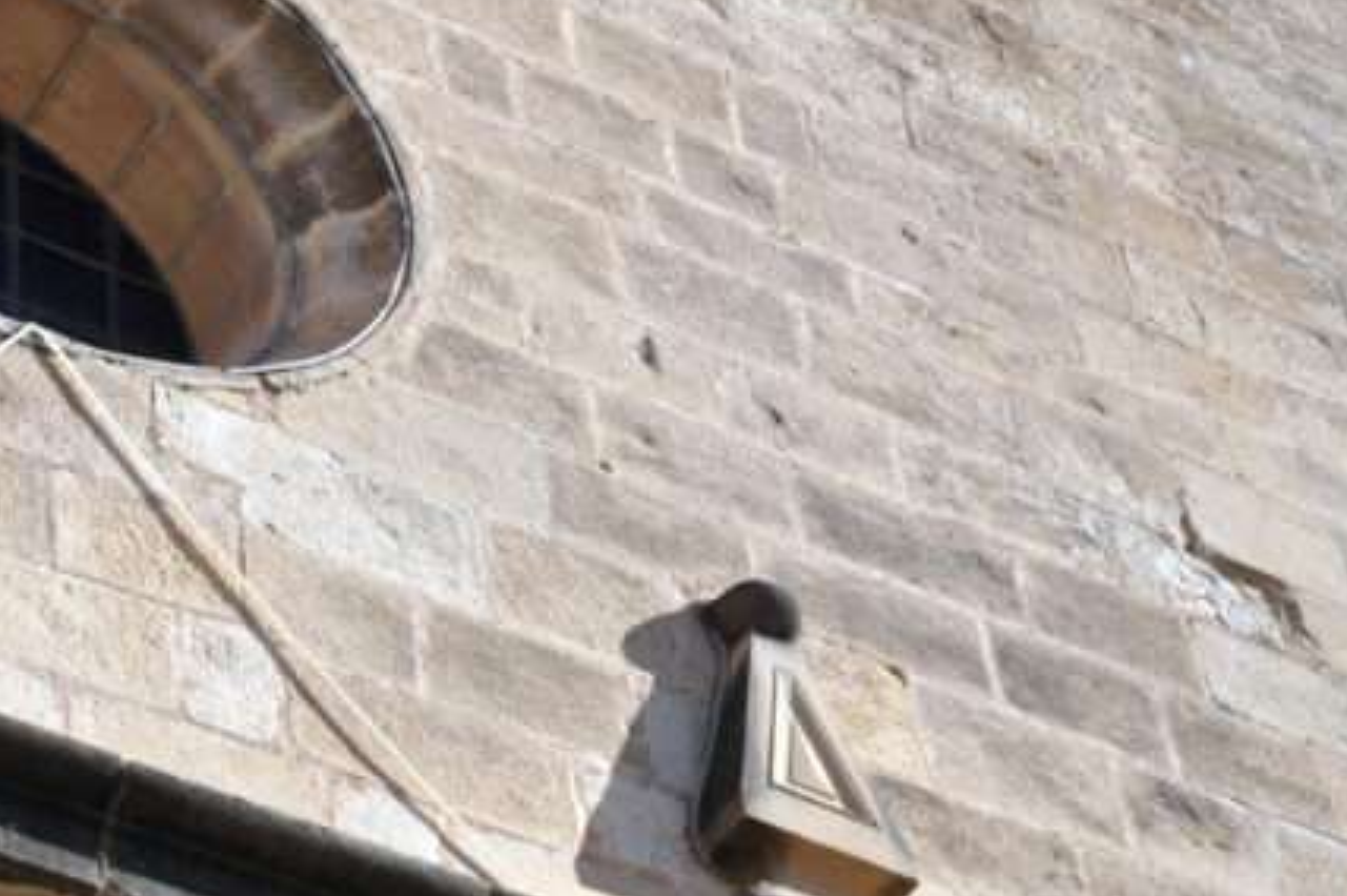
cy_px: 940
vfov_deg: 12.9
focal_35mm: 104
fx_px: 3896
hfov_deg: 18.8
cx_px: -183
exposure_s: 1/400
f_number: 11
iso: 400
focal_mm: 29
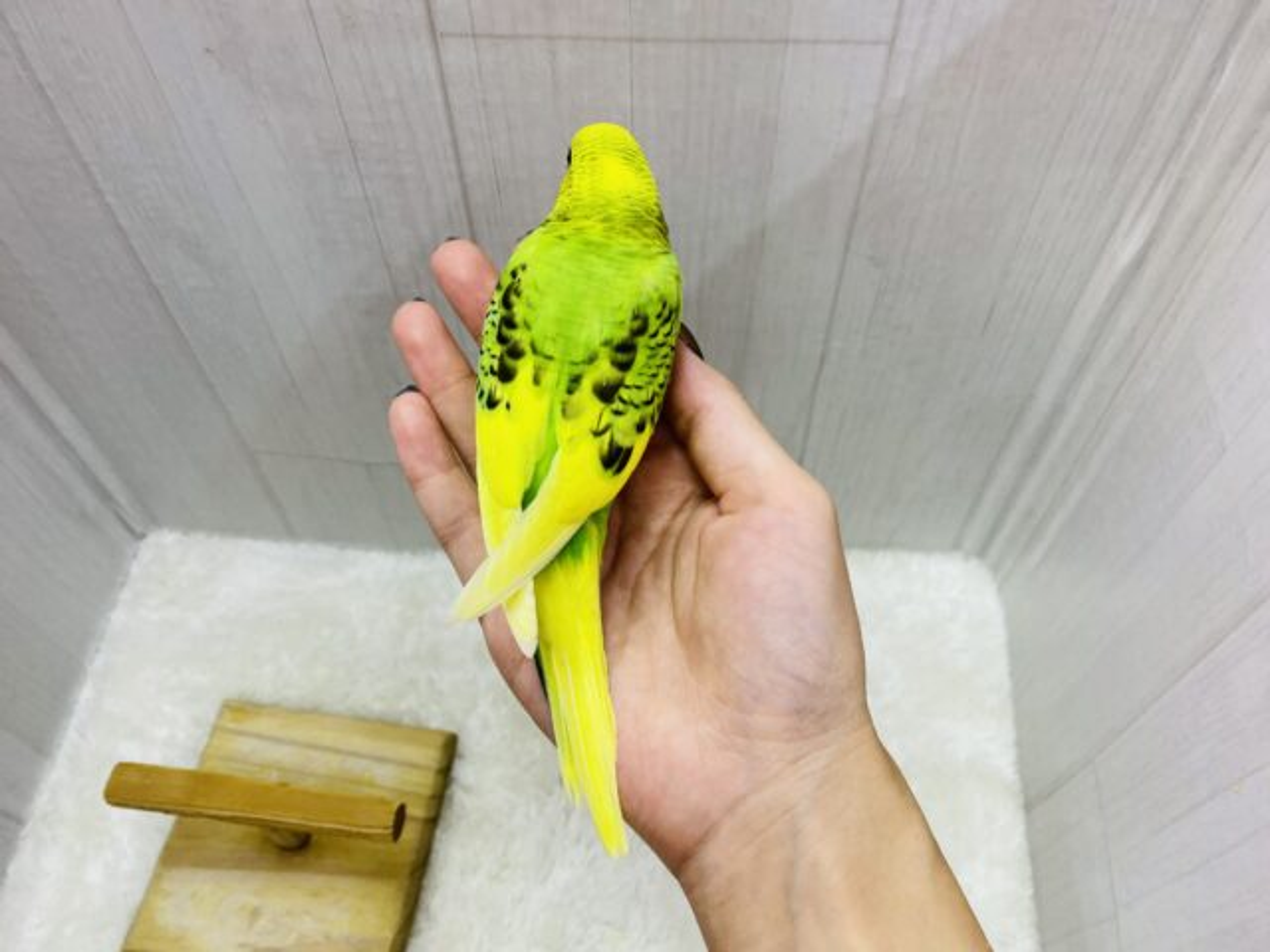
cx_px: 635
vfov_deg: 53.1
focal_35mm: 26
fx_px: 954
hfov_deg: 67.3
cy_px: 476
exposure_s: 1/100
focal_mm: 4.25
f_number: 1.8
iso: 80
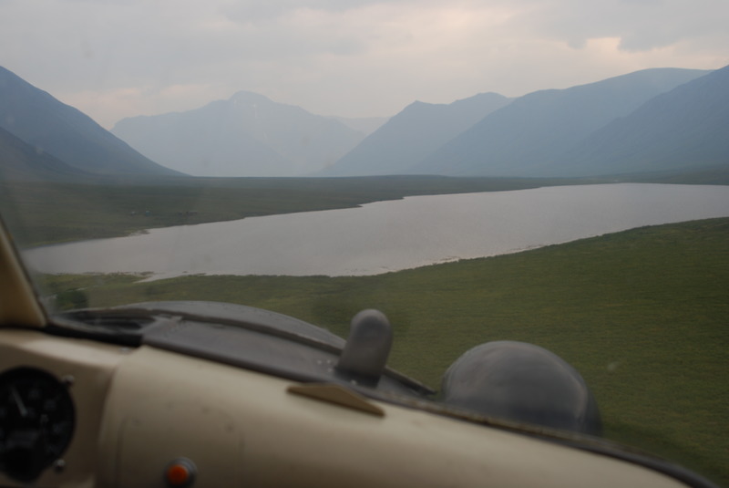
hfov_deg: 46.4
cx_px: 364
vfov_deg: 32.0
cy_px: 244
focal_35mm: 42
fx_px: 851
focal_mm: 28
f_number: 5
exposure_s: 1/100
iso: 100
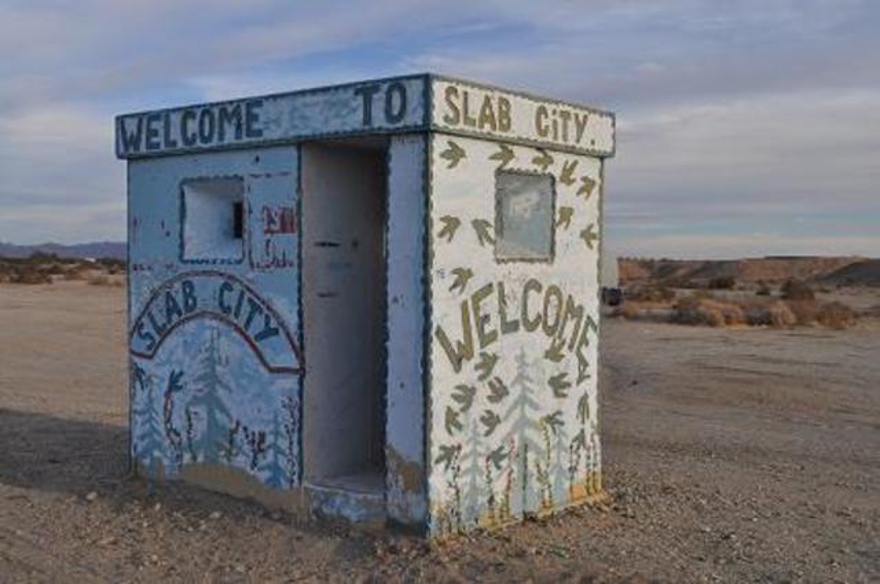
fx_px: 1062
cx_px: 440
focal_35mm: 44
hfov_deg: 45.0
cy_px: 292
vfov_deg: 30.8
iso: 200
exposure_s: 1/320
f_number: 9
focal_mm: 29
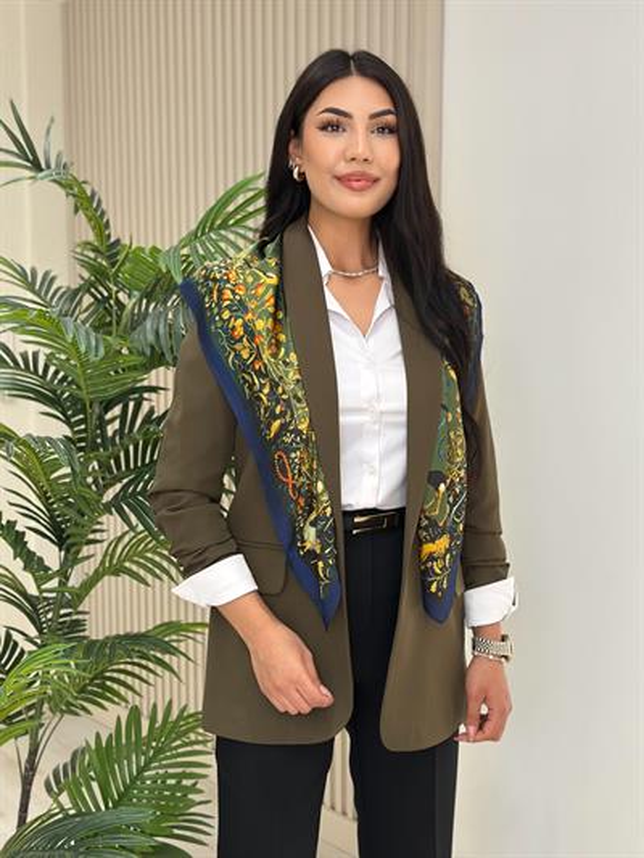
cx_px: 322
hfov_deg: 30.3
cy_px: 429
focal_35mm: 48
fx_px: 1190
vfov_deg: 39.6
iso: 80
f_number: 1.78
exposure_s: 1/192
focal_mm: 6.86
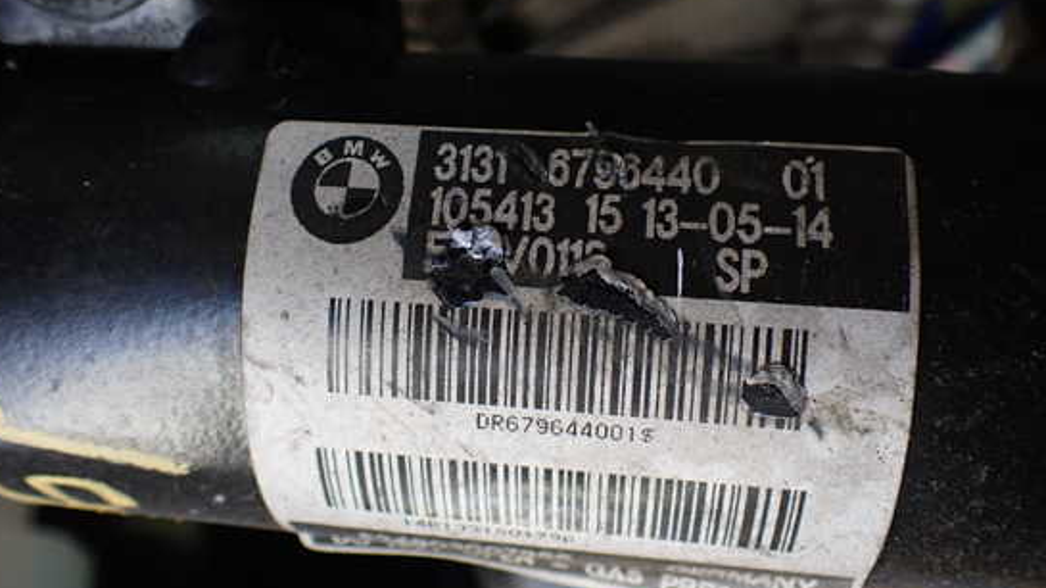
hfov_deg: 55.3
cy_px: 250
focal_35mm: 36
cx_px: 486
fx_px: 998
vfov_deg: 32.7
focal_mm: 5.4
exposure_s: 1/125
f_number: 2.3
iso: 250
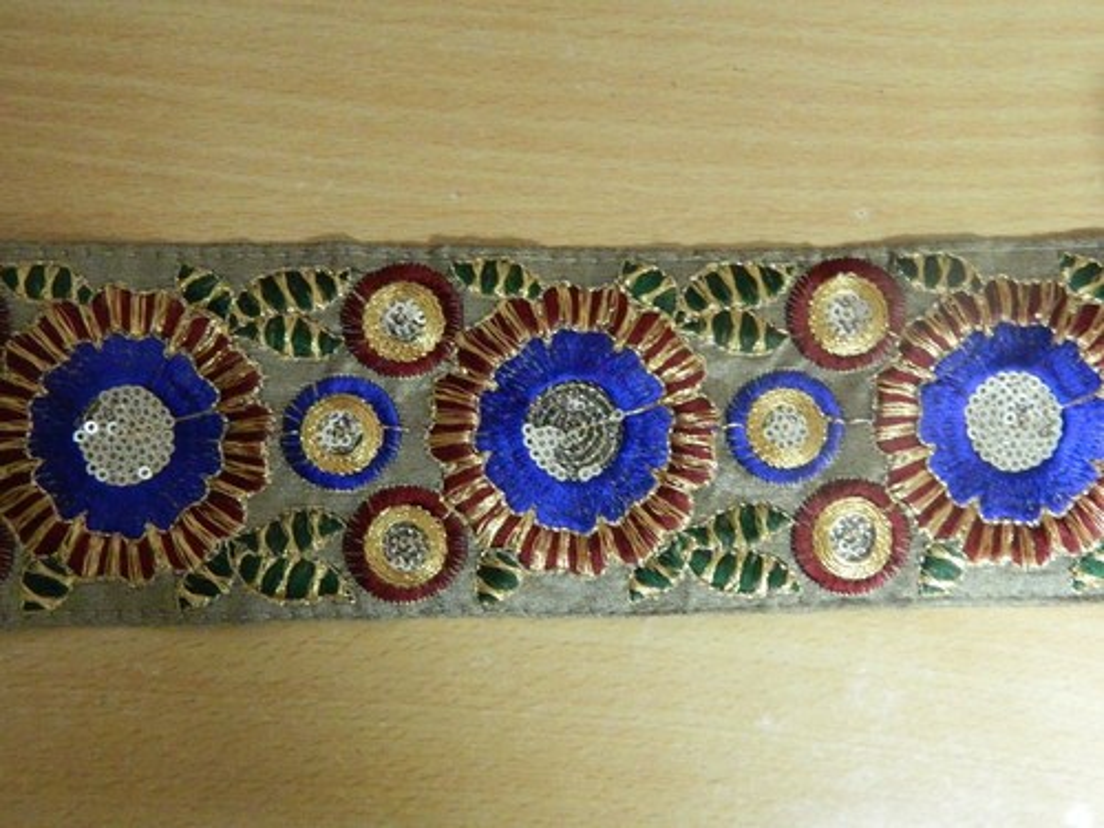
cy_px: 414
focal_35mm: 31
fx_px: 989
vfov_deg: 45.4
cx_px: 552
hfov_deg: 58.4
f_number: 3.2
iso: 800
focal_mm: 5.6
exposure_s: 1/5
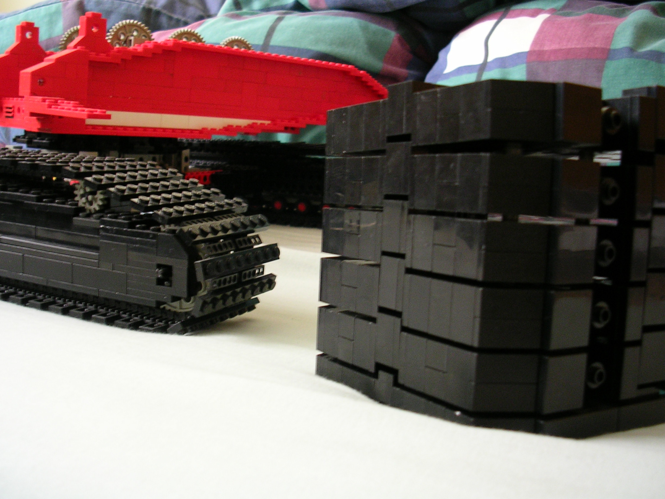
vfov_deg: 37.7
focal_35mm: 38
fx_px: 730
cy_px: 250
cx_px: 332
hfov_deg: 49.0
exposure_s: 1/5.9
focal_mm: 5.8
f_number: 2.8
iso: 88
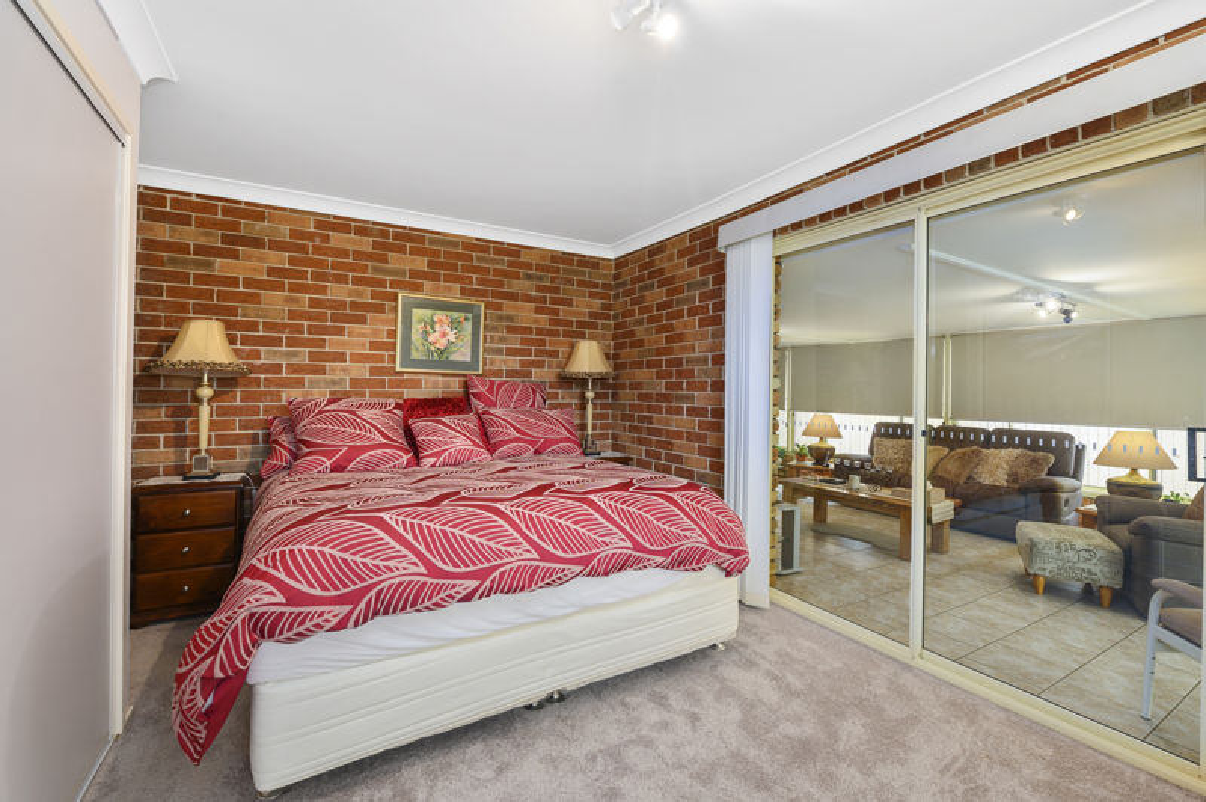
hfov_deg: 100.4
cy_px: 401
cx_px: 603
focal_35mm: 15
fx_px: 502
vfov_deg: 77.2
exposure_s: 1/2.5
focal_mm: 15
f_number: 7.1
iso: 160
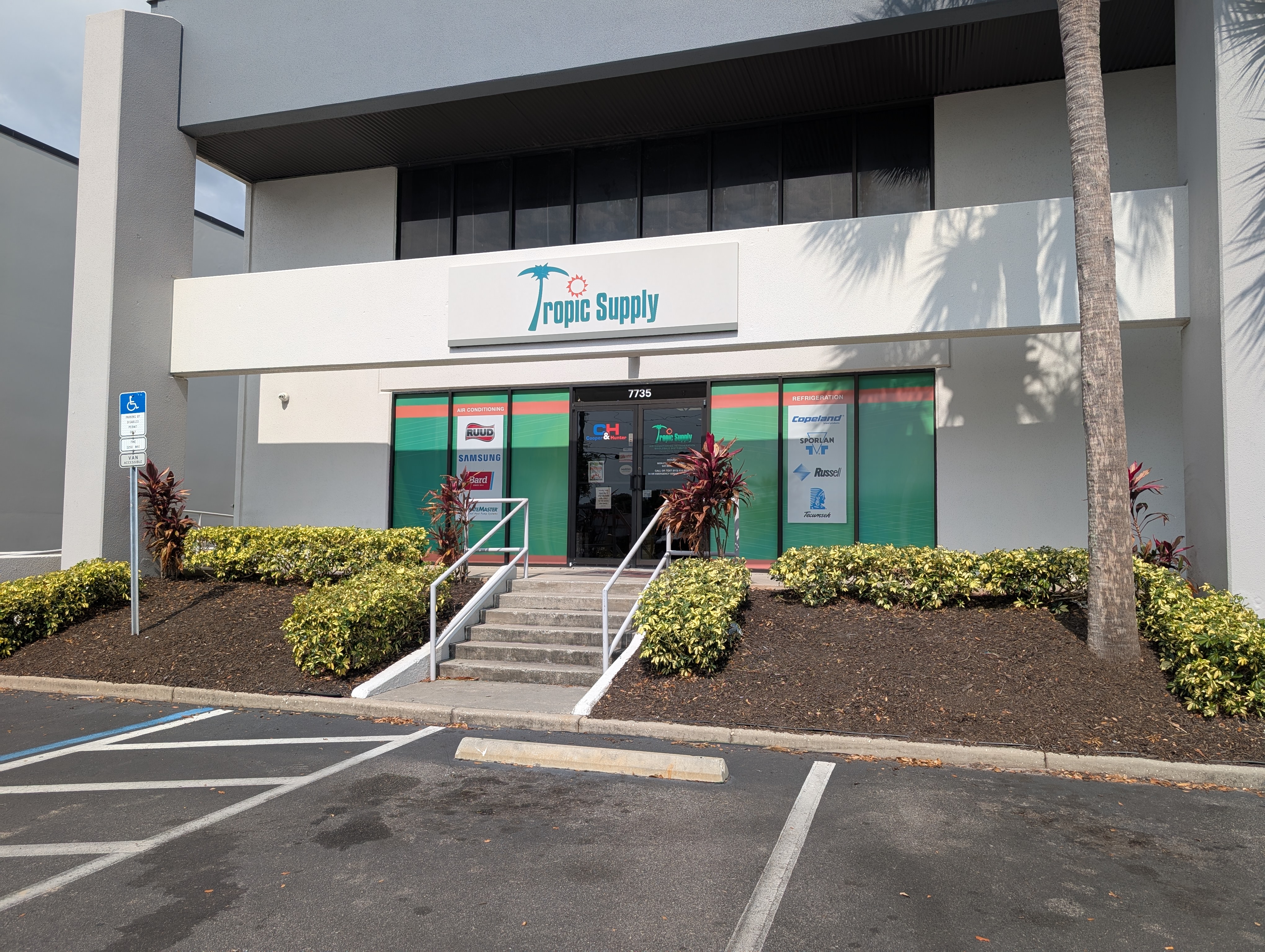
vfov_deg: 56.9
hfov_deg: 71.5
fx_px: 878
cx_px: 632
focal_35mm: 24
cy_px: 476
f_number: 1.68
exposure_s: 1/1443
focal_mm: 6.9
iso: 23
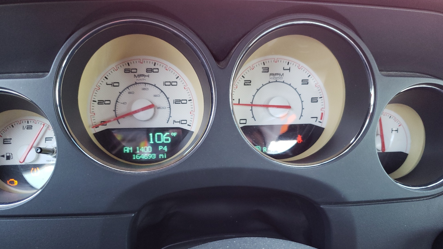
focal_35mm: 29
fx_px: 341
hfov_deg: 66.1
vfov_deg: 39.8
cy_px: 160
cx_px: 223
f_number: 1.5
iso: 158
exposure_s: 1/50
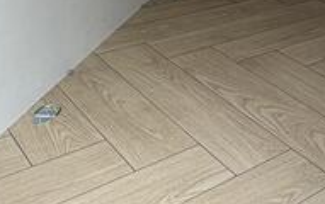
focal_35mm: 62
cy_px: -71
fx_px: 550
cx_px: 359
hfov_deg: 29.6
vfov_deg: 19.2
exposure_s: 1/423
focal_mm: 2.22
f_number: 2.2
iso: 40
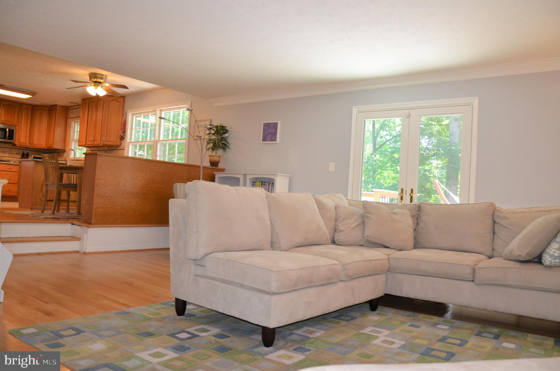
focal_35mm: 27
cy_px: 186
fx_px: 419
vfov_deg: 47.7
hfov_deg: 67.5
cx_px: 280
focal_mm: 18
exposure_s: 1/60
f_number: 3.5
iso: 500
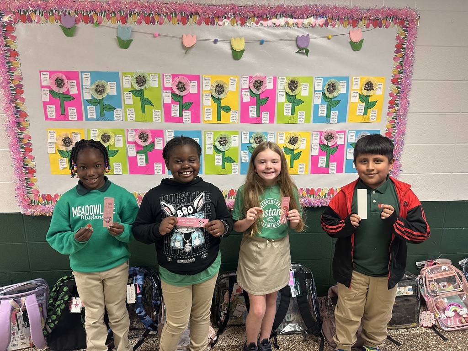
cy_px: 176
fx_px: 324
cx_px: 234
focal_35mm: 24
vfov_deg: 56.8
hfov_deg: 71.6
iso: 200
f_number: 1.78
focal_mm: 6.86
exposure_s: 1/120
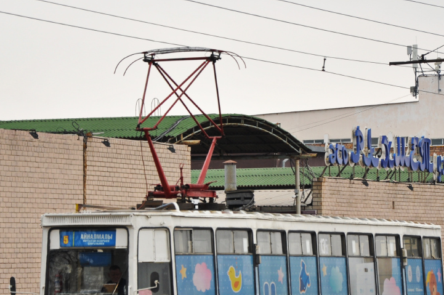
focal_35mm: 284
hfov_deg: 7.3
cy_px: 220
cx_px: 225
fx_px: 3497
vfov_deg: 4.8
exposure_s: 1/640
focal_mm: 105
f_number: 5.6
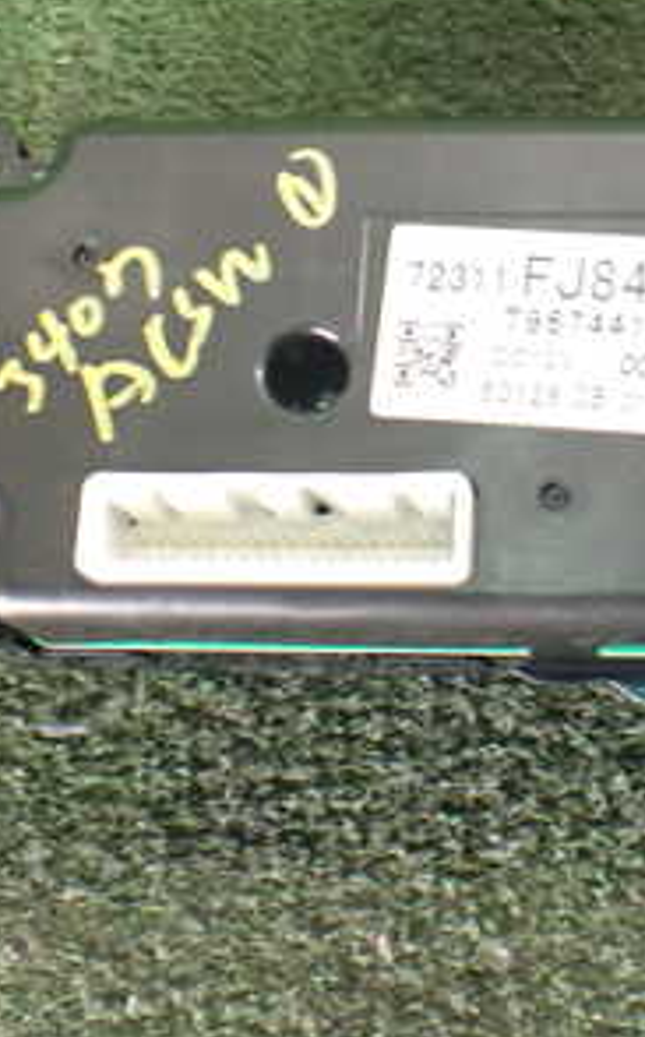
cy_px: 346
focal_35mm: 65
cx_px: 634
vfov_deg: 31.3
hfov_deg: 19.4
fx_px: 1834
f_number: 2.3
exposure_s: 1/30
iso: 800
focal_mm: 5.4
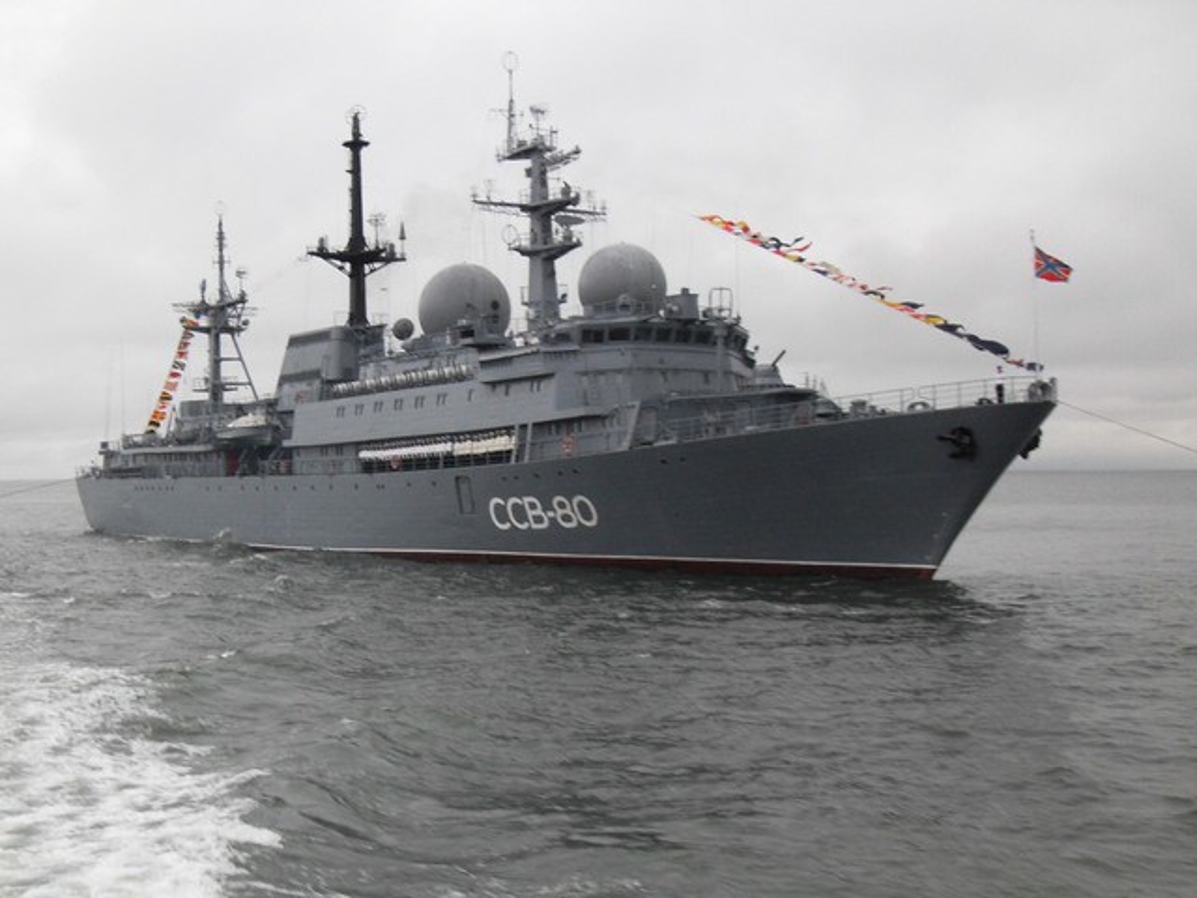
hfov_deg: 50.1
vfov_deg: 38.7
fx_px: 1279
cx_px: 598
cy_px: 449
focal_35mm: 37
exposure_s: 1/60
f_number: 8.9
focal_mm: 6.3
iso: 80
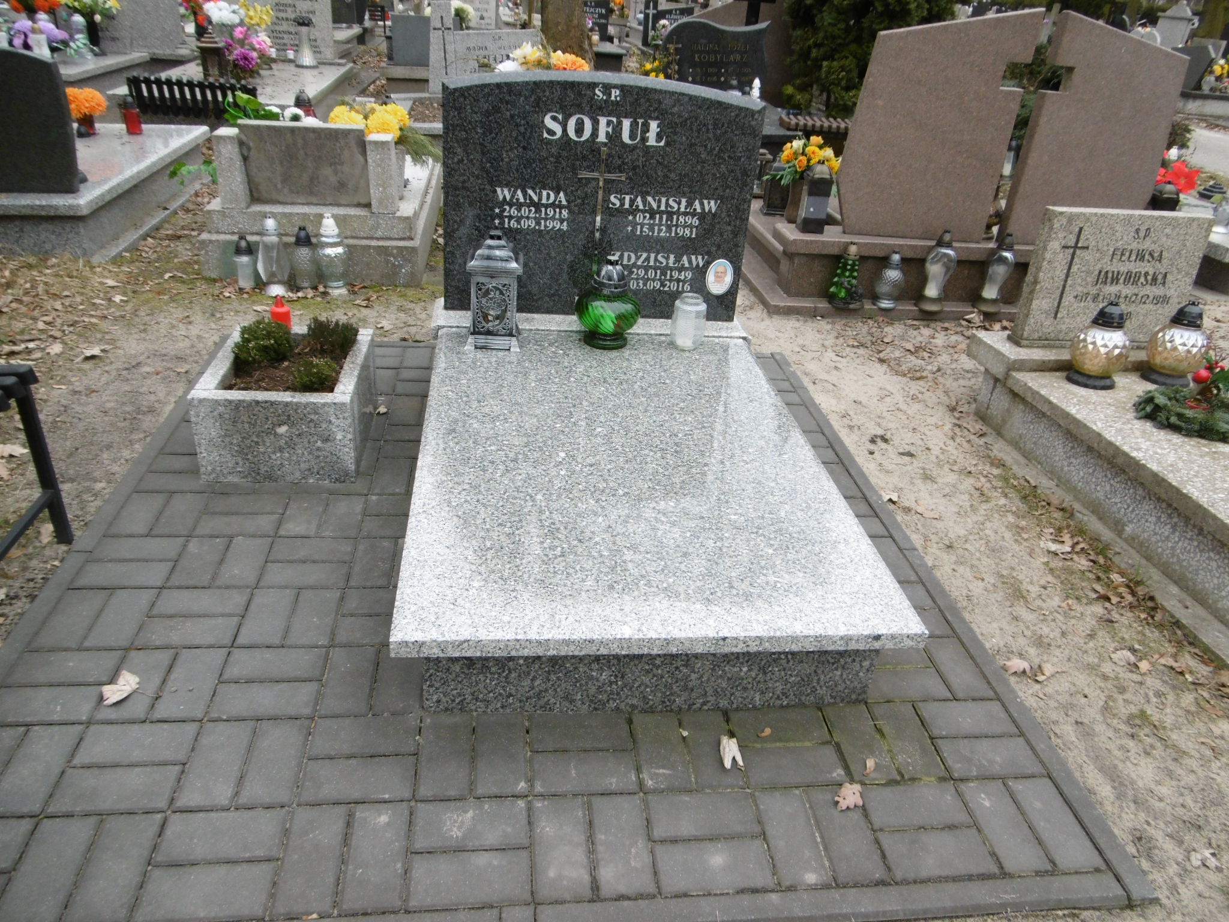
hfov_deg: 71.6
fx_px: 852
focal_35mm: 24
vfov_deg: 56.8
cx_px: 614
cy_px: 461
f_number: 3.1
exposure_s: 1/125
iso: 100
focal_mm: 4.3
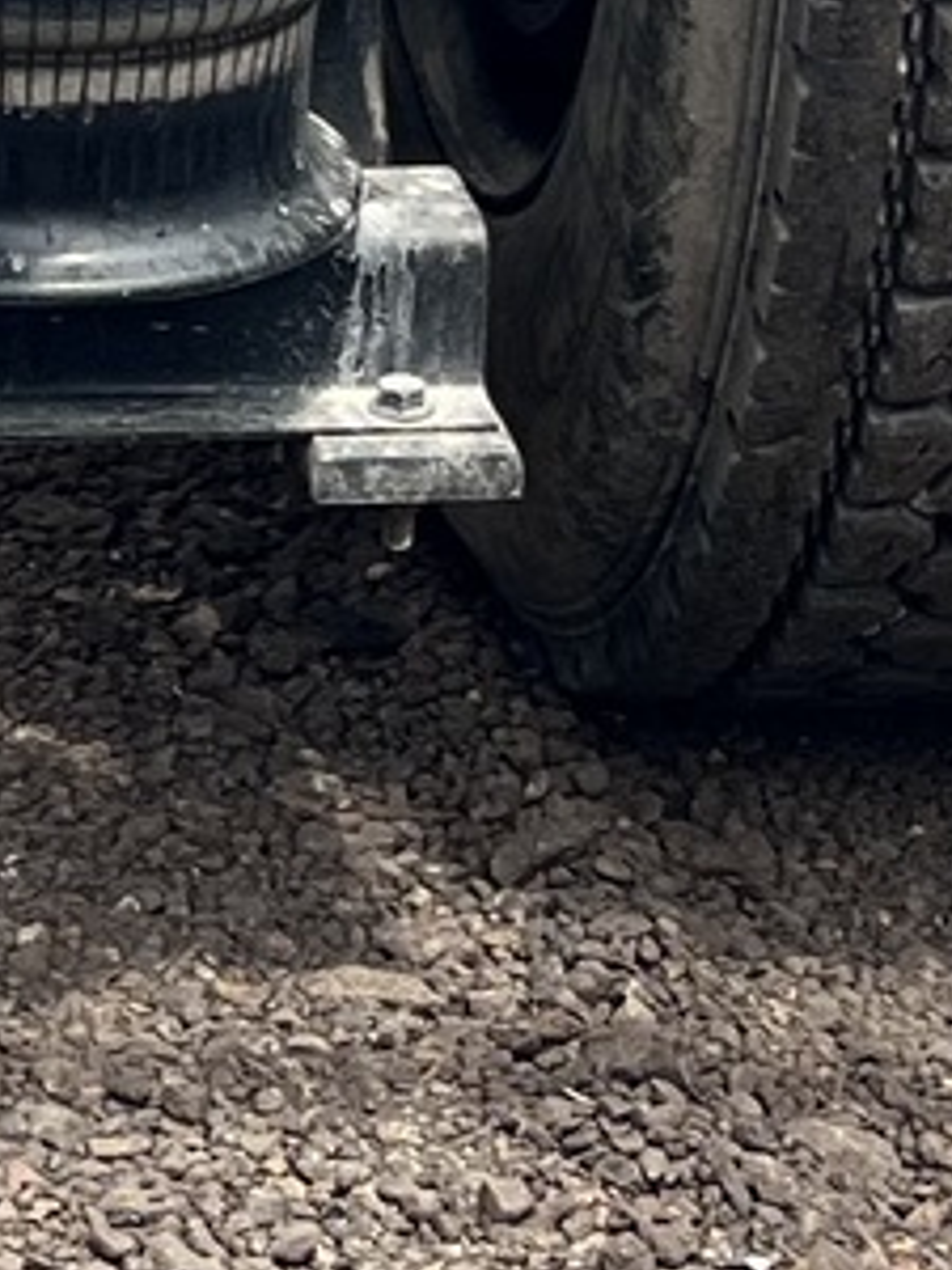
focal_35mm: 175
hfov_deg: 8.3
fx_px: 6417
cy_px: -330
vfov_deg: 11.1
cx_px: -592
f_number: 1.5
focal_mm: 5.7
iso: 50
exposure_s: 1/1972
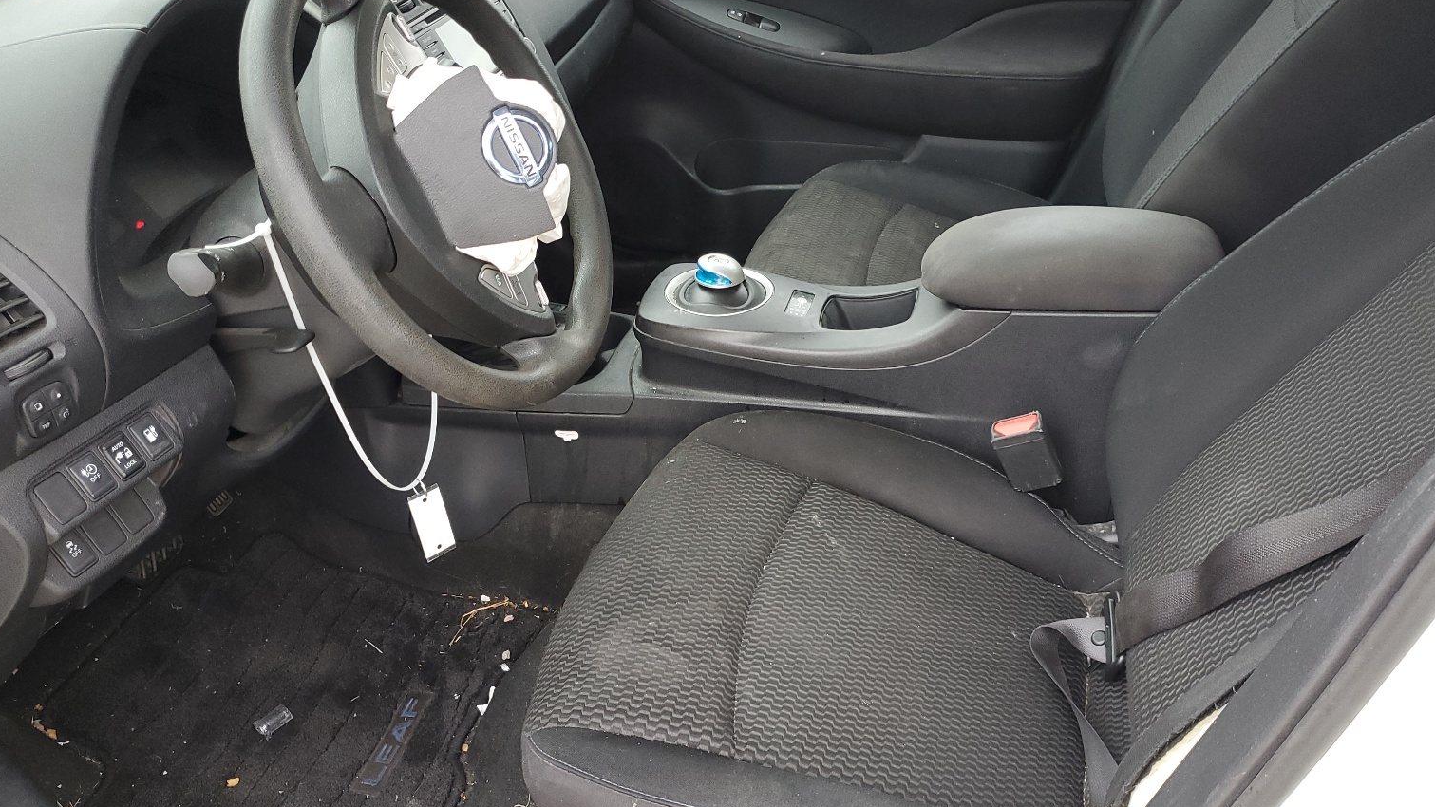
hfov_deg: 64.3
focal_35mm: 30
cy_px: 438
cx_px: 708
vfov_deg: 38.9
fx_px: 1142
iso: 80
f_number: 1.5
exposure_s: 1/120
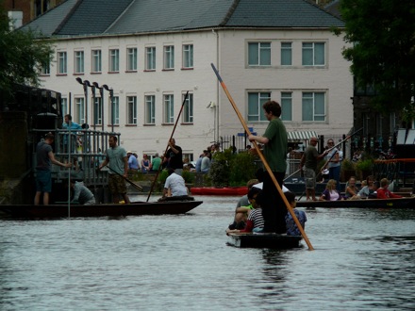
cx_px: 208
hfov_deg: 5.7
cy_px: 156
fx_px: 4196
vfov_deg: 4.2
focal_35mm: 350
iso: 80
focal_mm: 52
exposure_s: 1/400
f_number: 4.2
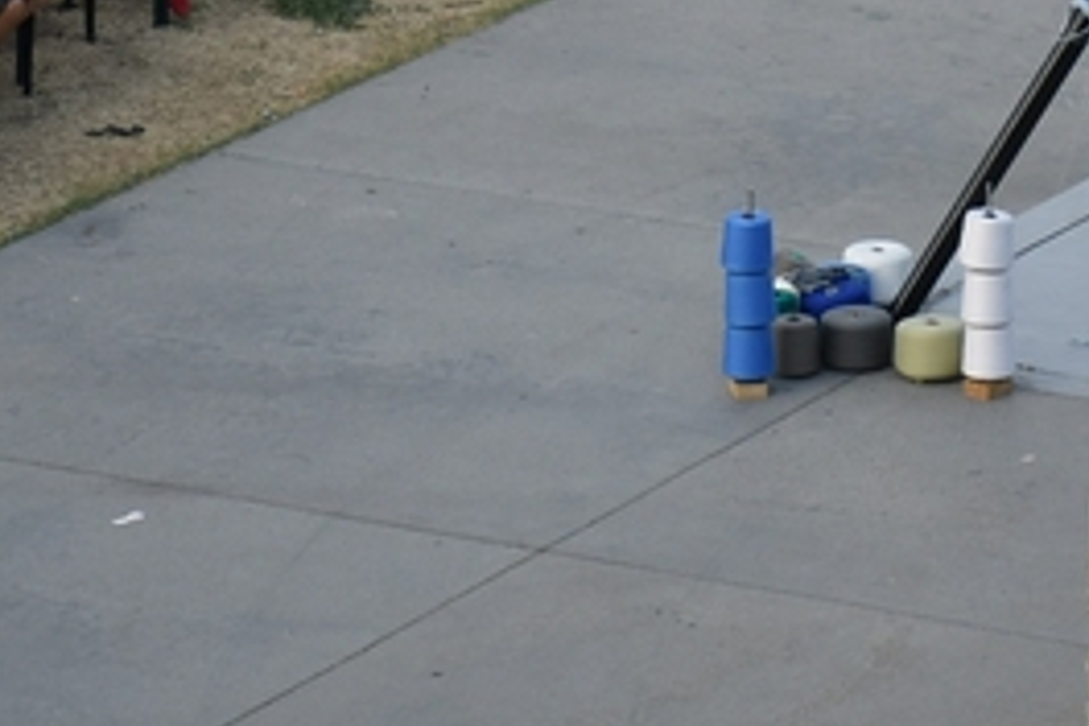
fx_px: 10224
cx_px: 949
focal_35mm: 338
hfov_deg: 6.1
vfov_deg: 4.0
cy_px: -355
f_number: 5.3
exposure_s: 1/500
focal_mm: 66
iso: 400
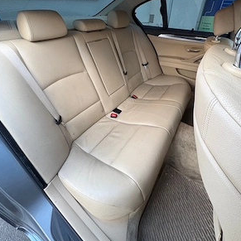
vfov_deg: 82.7
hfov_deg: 84.0
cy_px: 94
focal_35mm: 17
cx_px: 120
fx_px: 134
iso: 250
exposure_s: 1/73
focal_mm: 2.22
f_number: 2.2
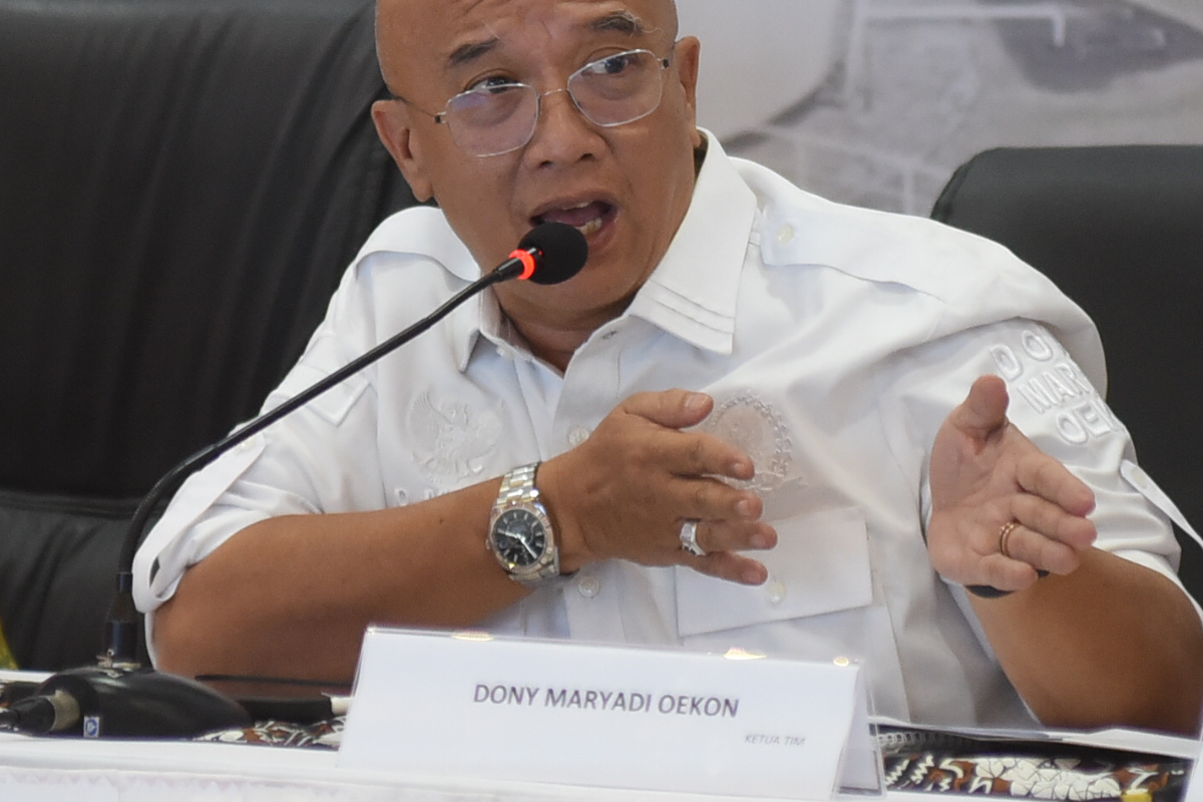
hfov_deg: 7.6
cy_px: 316
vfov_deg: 5.1
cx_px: 693
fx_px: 9022
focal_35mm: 270
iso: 2500
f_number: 2.8
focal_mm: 200
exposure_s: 1/200
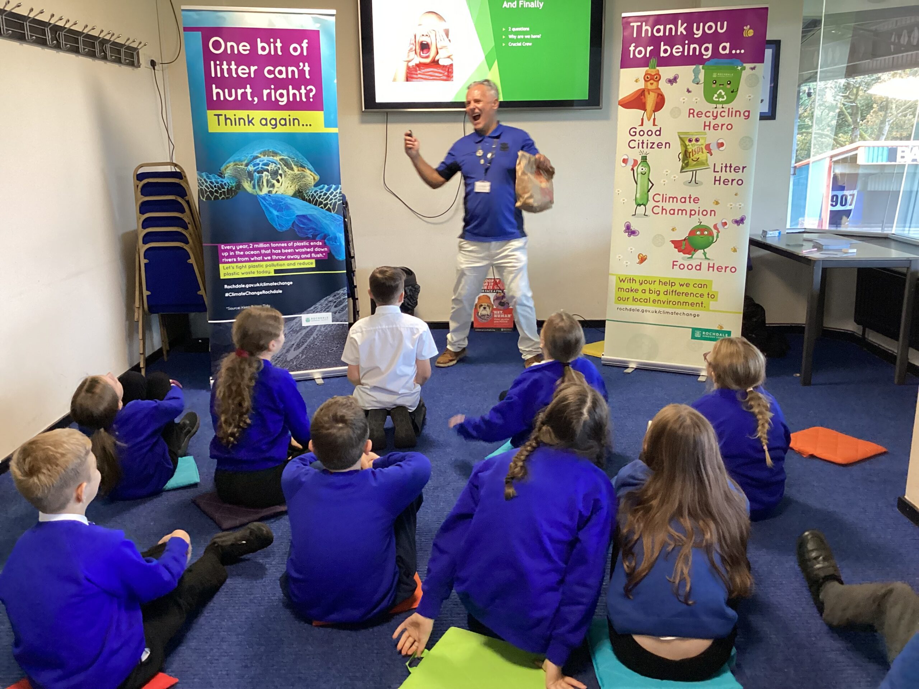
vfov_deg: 45.4
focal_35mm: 31
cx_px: 460
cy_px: 344
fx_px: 823
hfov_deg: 58.4
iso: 250
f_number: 2.4
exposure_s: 1/50
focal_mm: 3.3
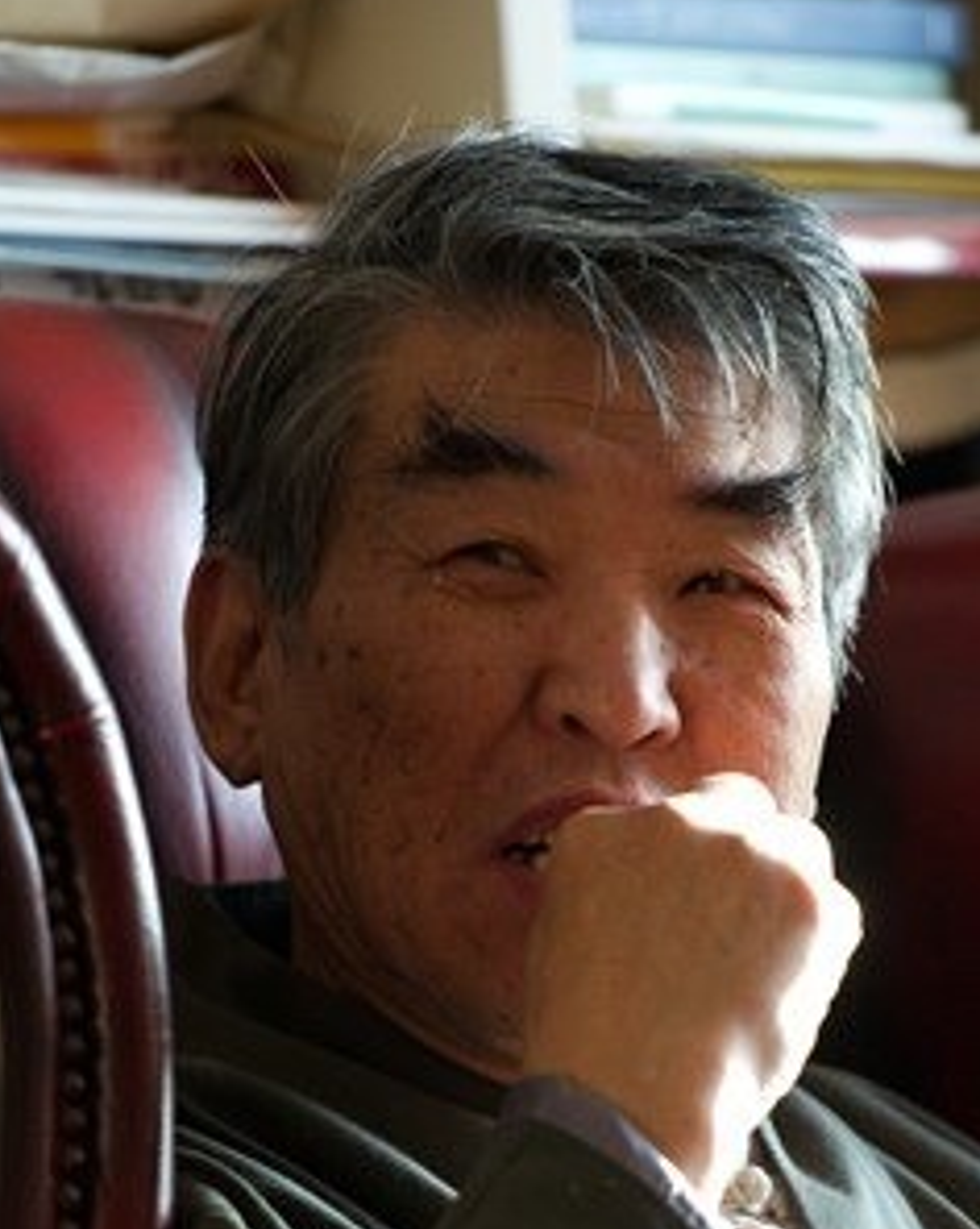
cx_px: 490
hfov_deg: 4.1
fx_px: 13842
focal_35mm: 381
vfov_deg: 5.1
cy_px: 1092
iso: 1250
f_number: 2.8
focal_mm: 200
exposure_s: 1/160
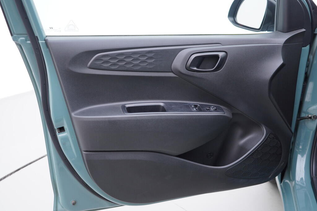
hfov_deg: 53.1
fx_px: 317
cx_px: 158
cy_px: 106
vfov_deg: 36.9
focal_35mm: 36
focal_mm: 24
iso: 160
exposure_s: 1/40
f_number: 2.8
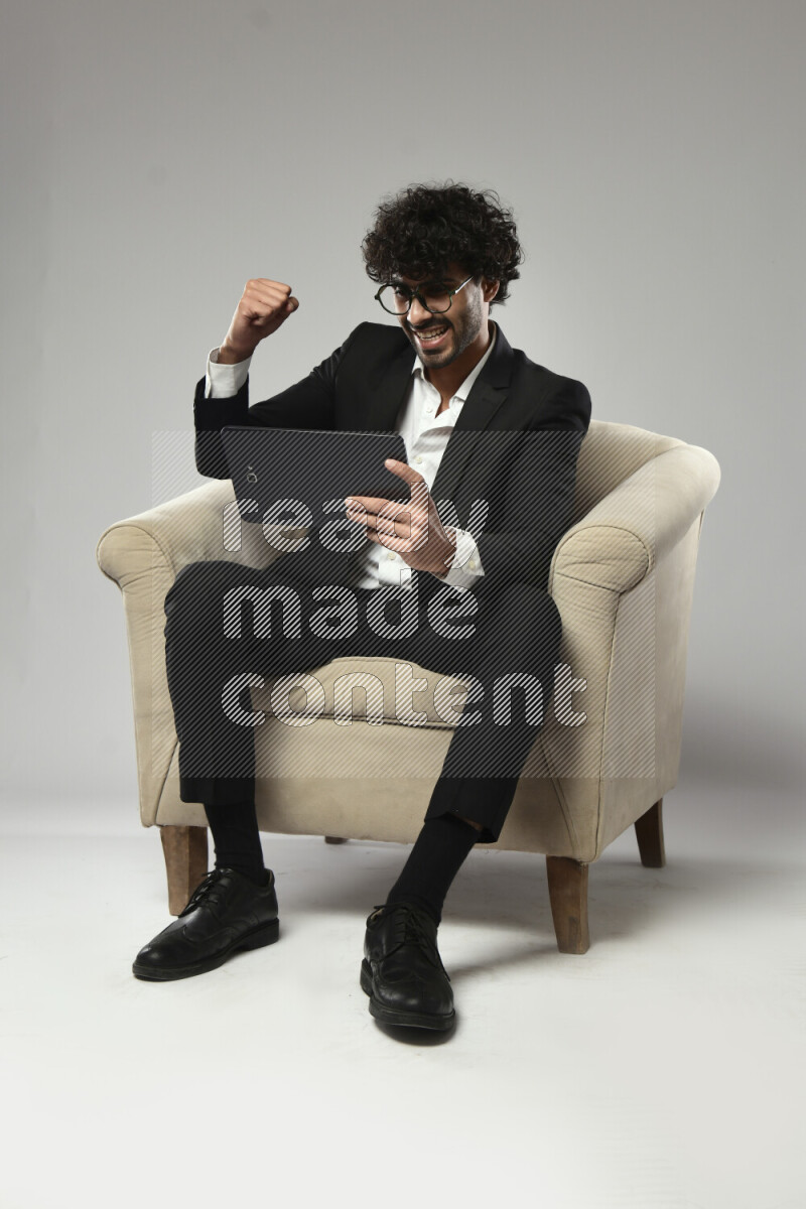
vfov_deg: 53.1
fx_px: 1209
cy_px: 604
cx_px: 403
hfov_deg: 36.9
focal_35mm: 36
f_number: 5.6
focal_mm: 36
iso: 400
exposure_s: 1/125
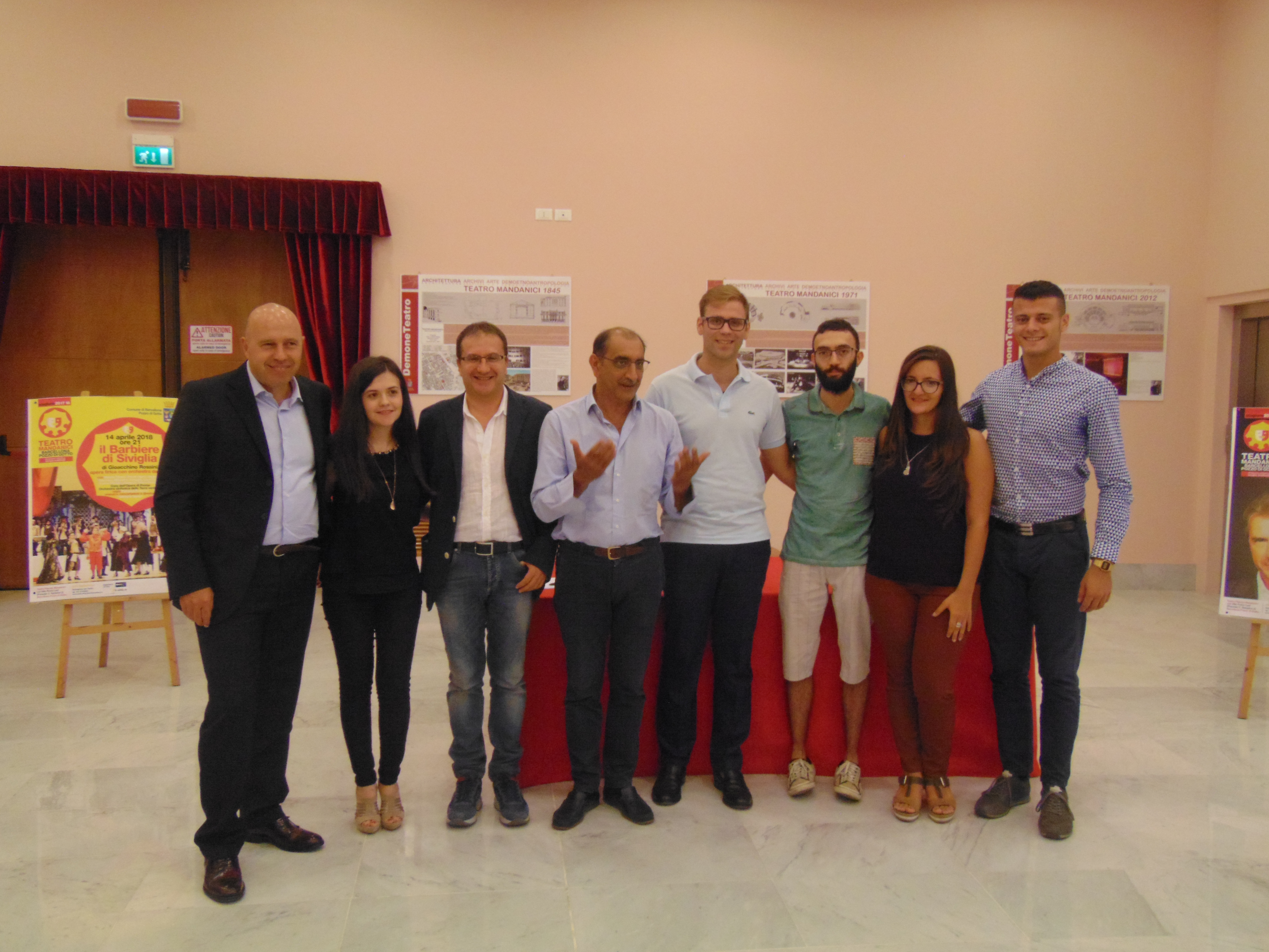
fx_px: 1100
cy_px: 476
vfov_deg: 46.8
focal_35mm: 30
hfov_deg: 60.0
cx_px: 634
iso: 320
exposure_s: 1/40
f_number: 3.1
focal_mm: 5.4
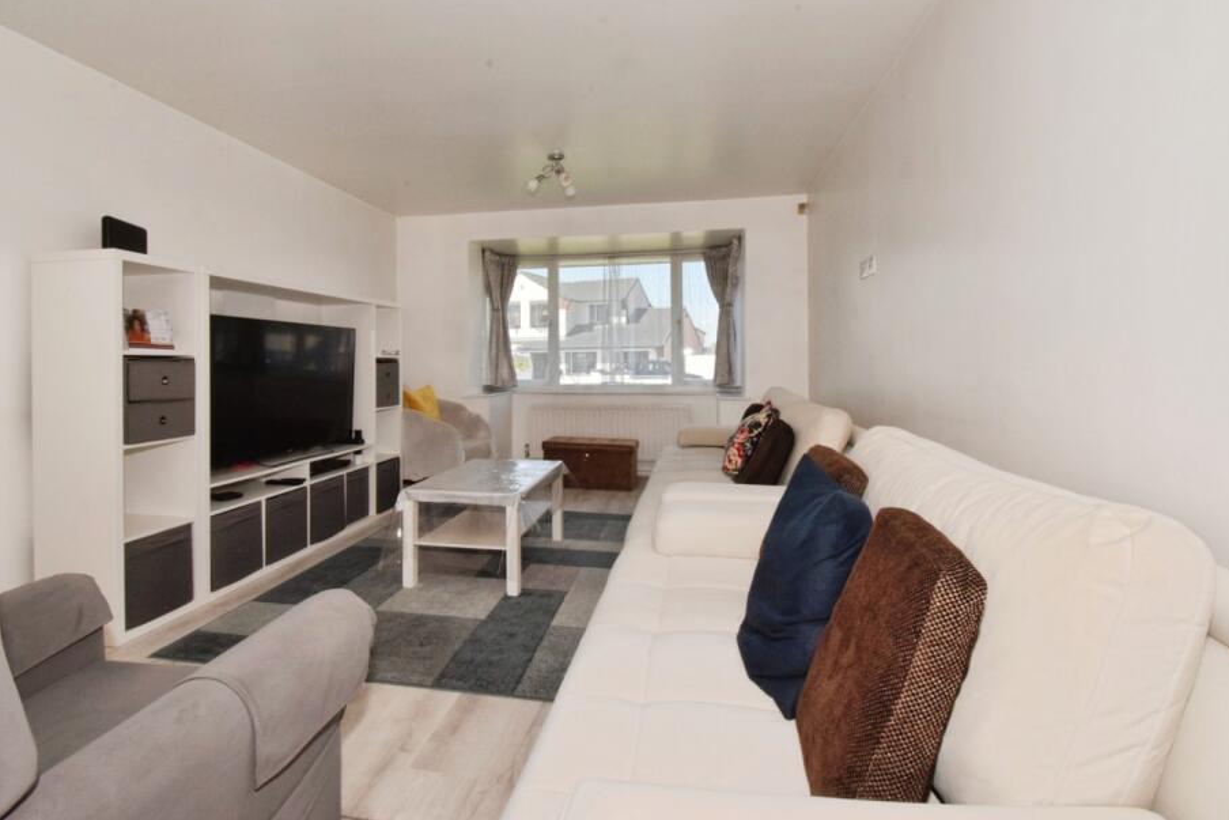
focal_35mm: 17
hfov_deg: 93.1
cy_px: 371
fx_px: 580
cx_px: 564
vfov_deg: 70.3
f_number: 22
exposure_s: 1/60
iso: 1000
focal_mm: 10
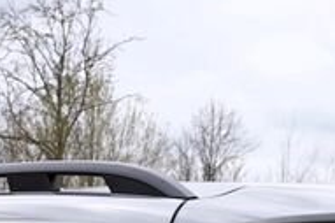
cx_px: 203
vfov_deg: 7.8
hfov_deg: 12.8
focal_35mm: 161
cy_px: 558
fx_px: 1497
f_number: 7.1
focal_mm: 30
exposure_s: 1/200
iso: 100
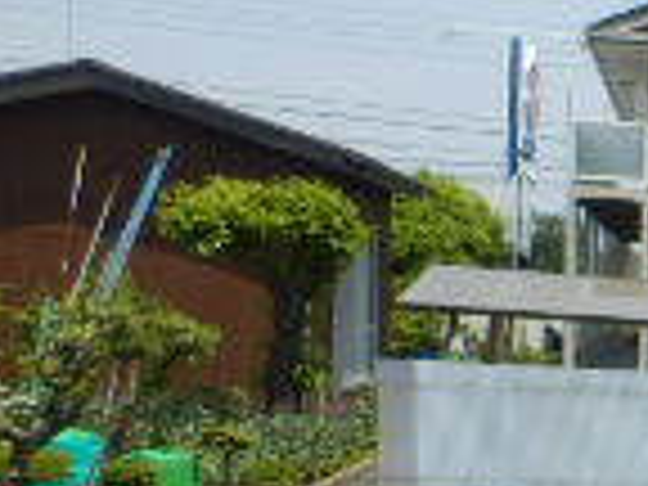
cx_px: 1426
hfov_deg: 14.2
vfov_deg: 13.6
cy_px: 504
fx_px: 2003
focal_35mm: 107
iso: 80
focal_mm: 4.2
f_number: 7.9
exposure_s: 1/160
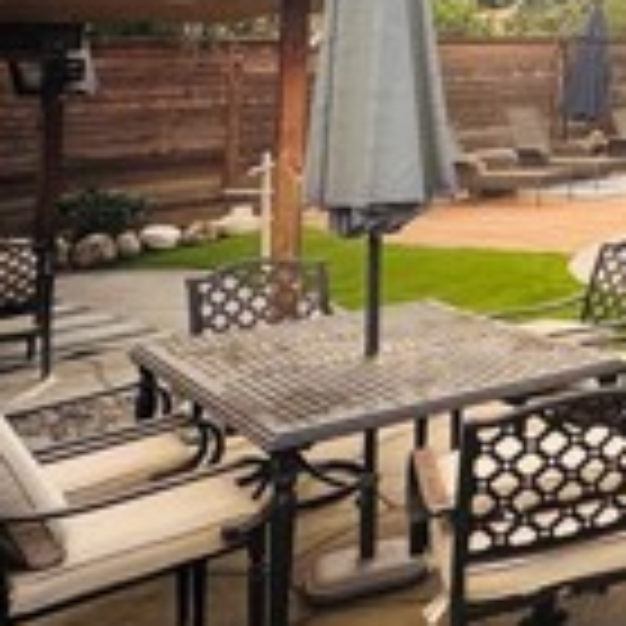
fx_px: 1166
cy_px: -68
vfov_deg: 27.4
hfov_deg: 21.8
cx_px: 1063
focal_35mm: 57
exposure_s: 1/185
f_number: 2.2
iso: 40
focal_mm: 2.22
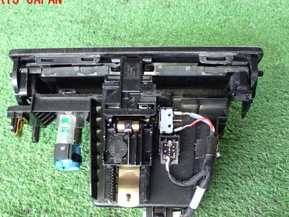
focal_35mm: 51
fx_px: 426
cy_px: 137
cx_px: 138
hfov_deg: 37.5
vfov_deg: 28.4
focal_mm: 6.83
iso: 800
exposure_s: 1/30
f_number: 2.7
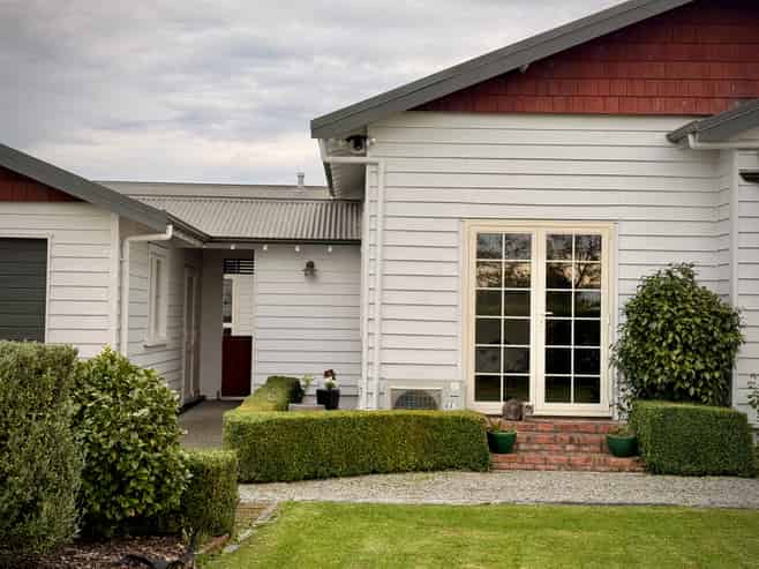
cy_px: 284
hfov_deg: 39.7
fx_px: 1052
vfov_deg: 30.2
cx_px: 380
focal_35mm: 48
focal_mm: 6.76
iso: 64
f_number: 1.78
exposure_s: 1/693
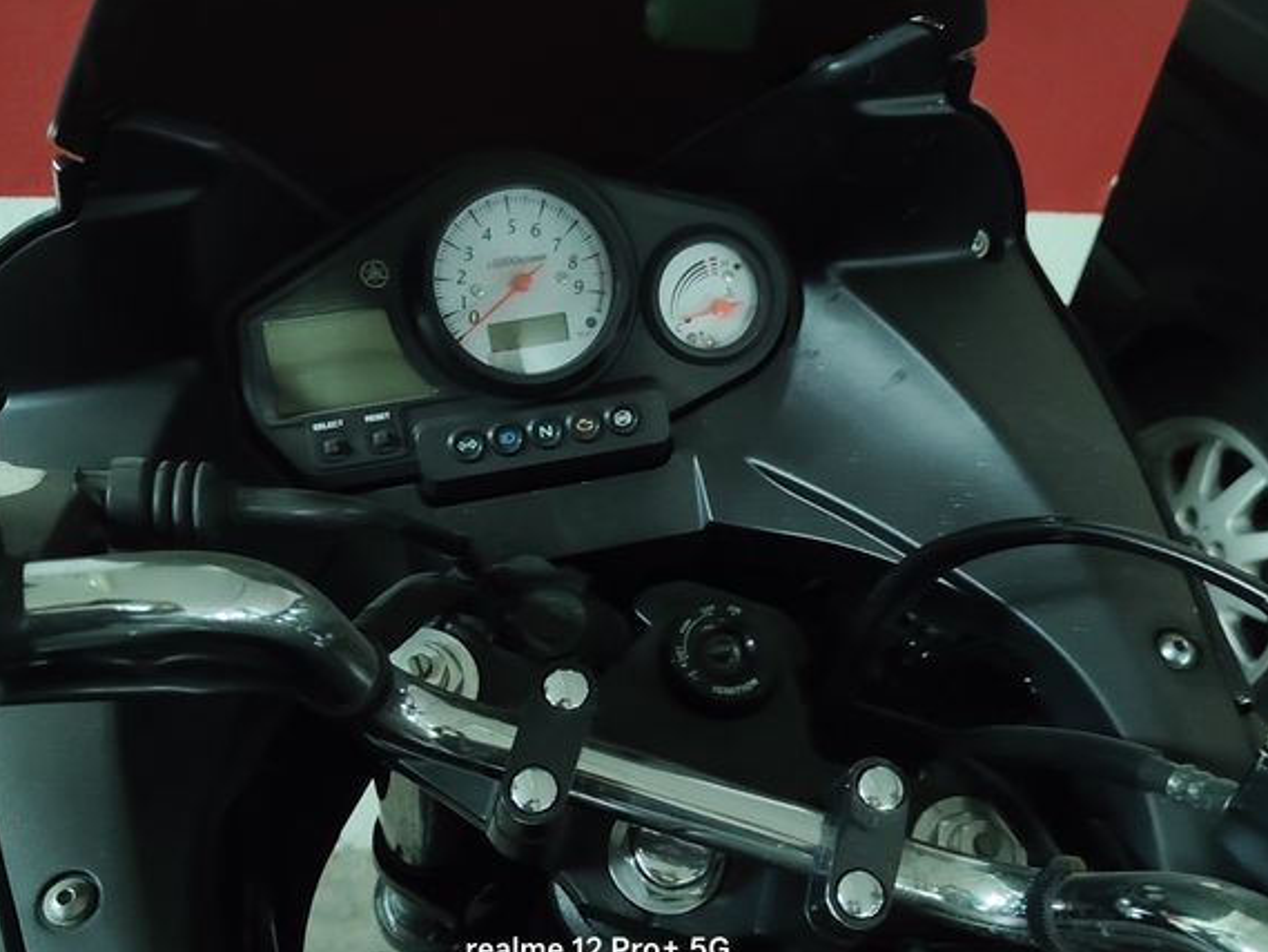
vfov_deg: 51.3
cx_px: 599
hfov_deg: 65.3
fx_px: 989
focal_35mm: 27
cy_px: 526
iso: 1600
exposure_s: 1/20
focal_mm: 5.59
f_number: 1.8
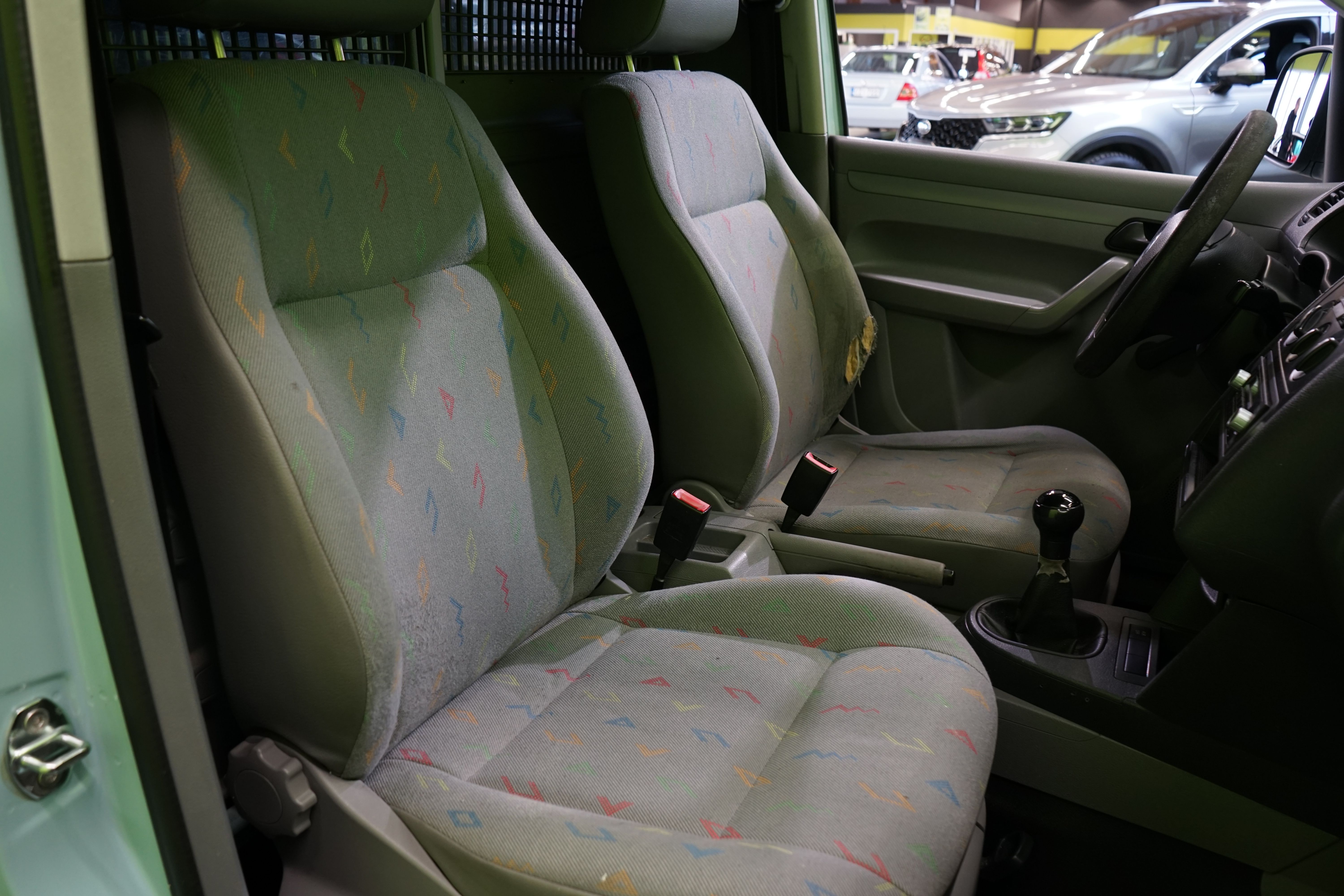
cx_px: 672
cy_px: 448
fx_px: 1083
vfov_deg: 45.0
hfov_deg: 63.7
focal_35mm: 29
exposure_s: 1/20
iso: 800
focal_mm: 29
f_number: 5.6
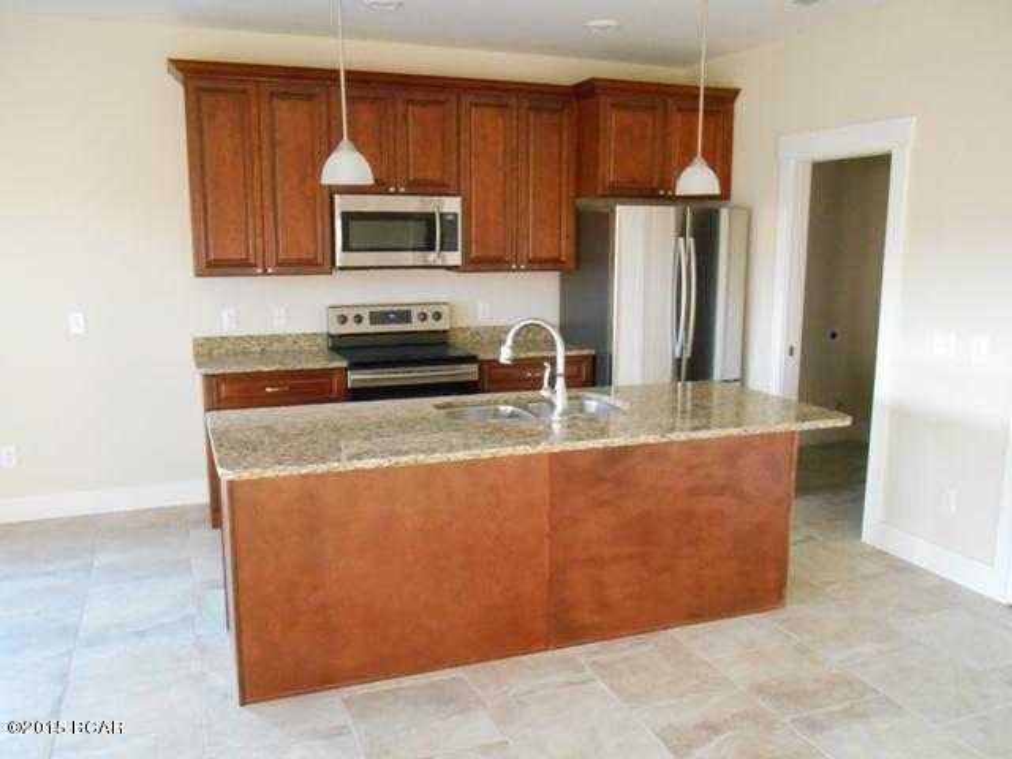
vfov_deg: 45.4
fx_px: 906
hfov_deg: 58.4
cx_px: 506
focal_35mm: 31
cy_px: 380
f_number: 3.6
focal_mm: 5.5
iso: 800
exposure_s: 1/80
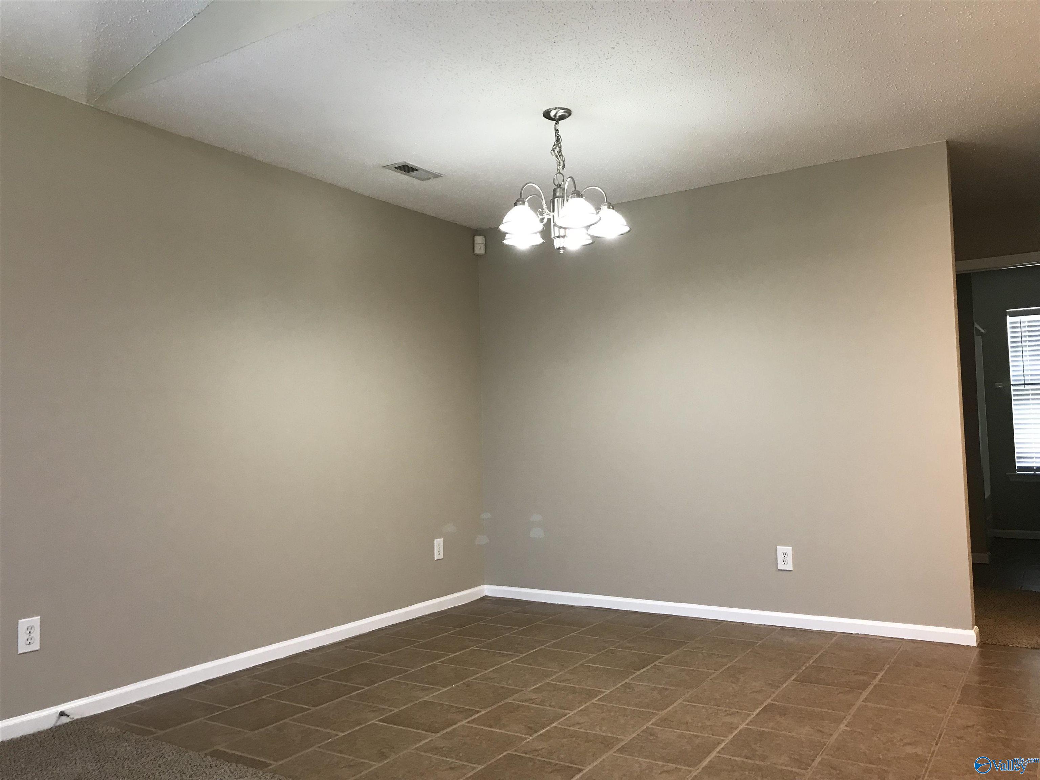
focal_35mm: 28
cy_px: 390
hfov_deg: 63.4
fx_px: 841
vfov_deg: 49.7
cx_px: 520
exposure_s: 1/24
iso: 40
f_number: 1.8
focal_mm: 3.99
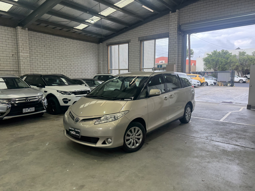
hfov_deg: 71.6
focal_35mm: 24
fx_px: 177
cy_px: 96
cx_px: 128
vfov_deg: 56.8
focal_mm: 6.76
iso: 80
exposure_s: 1/358
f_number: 1.78
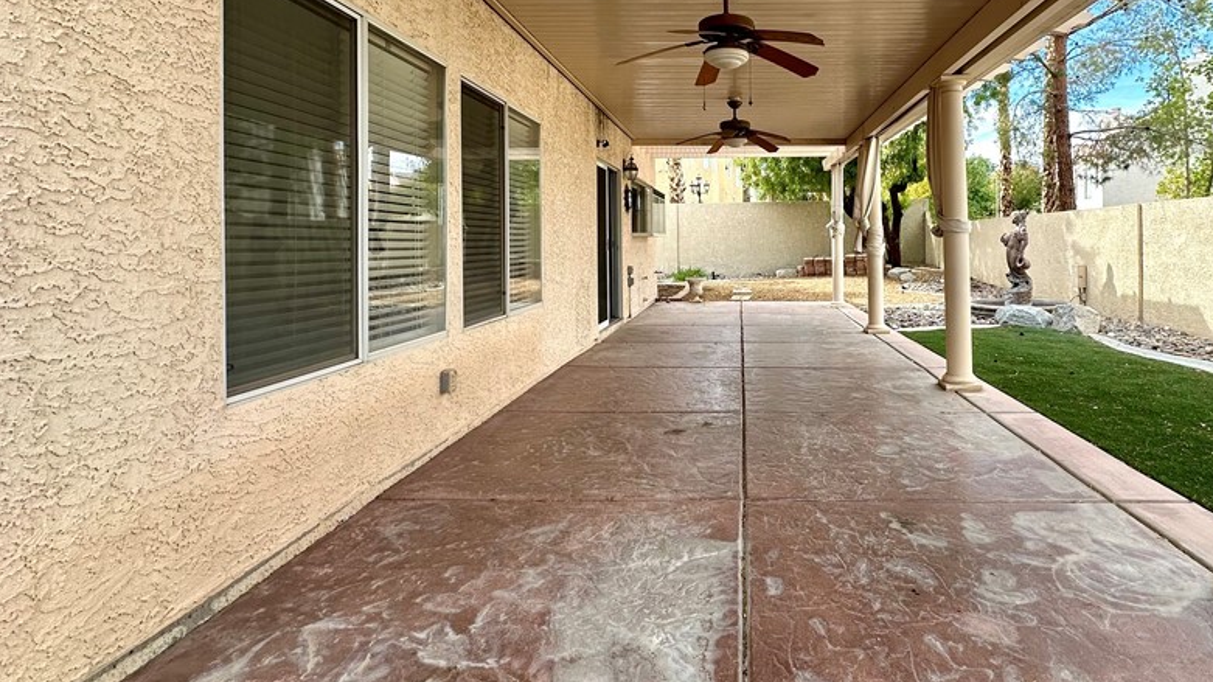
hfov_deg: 85.5
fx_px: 643
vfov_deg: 55.0
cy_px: 241
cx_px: 733
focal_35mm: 20
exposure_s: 1/352
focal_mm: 2.22
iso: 40
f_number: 2.2
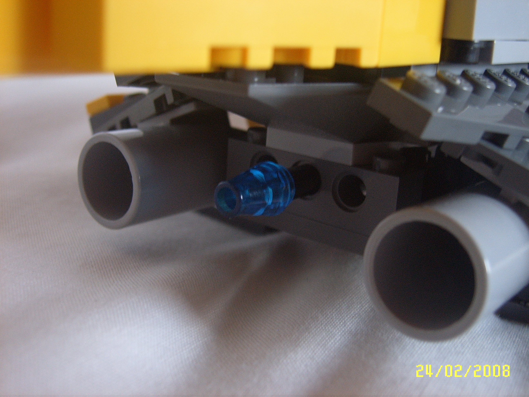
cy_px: 198
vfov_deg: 32.2
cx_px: 264
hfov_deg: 42.1
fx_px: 688
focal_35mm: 45
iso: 100
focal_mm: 7.5
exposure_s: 1/30
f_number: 3.1
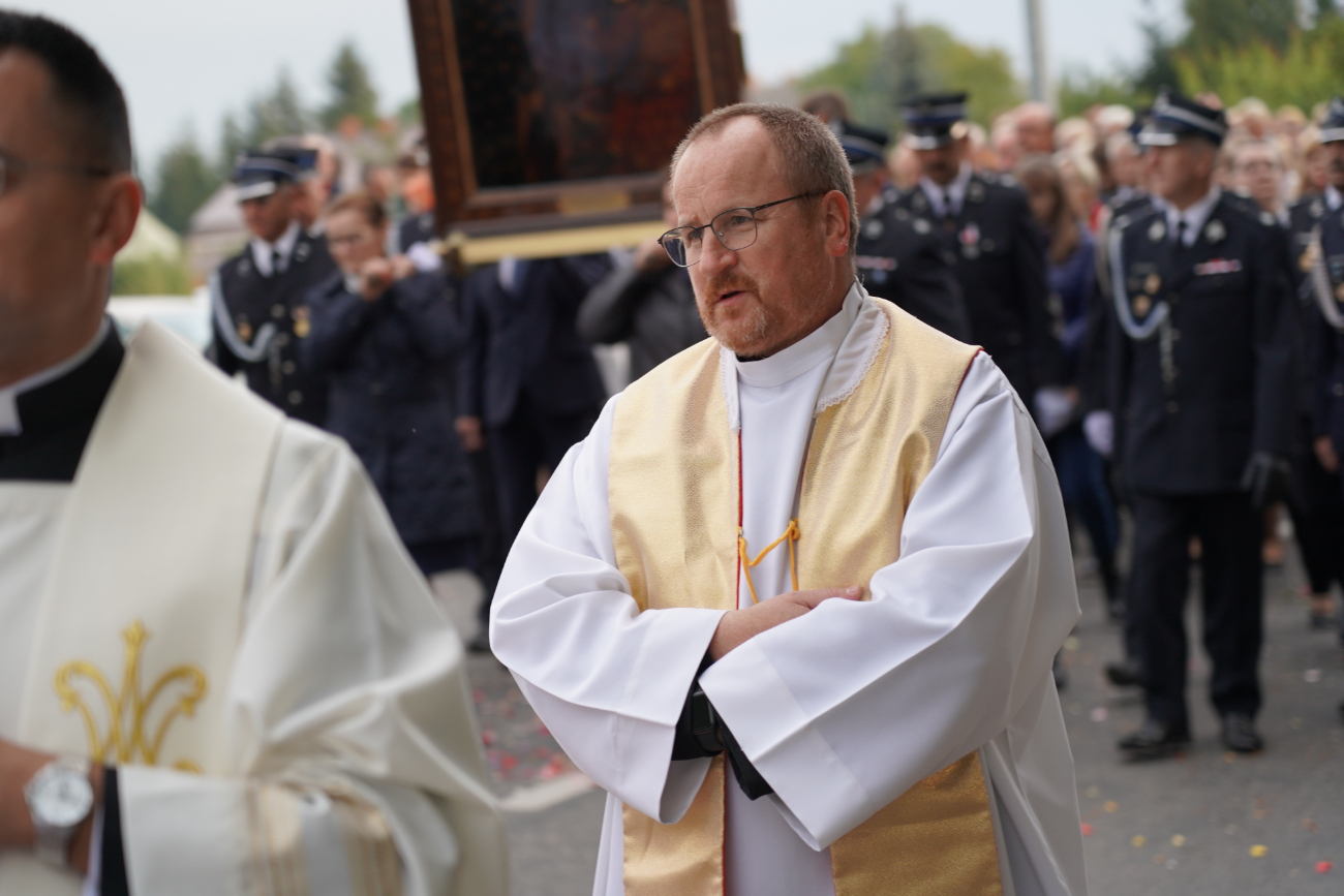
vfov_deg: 13.0
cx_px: 672
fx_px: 3920
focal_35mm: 105
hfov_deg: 19.5
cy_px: 448
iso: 500
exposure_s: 1/160
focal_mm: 105
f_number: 4
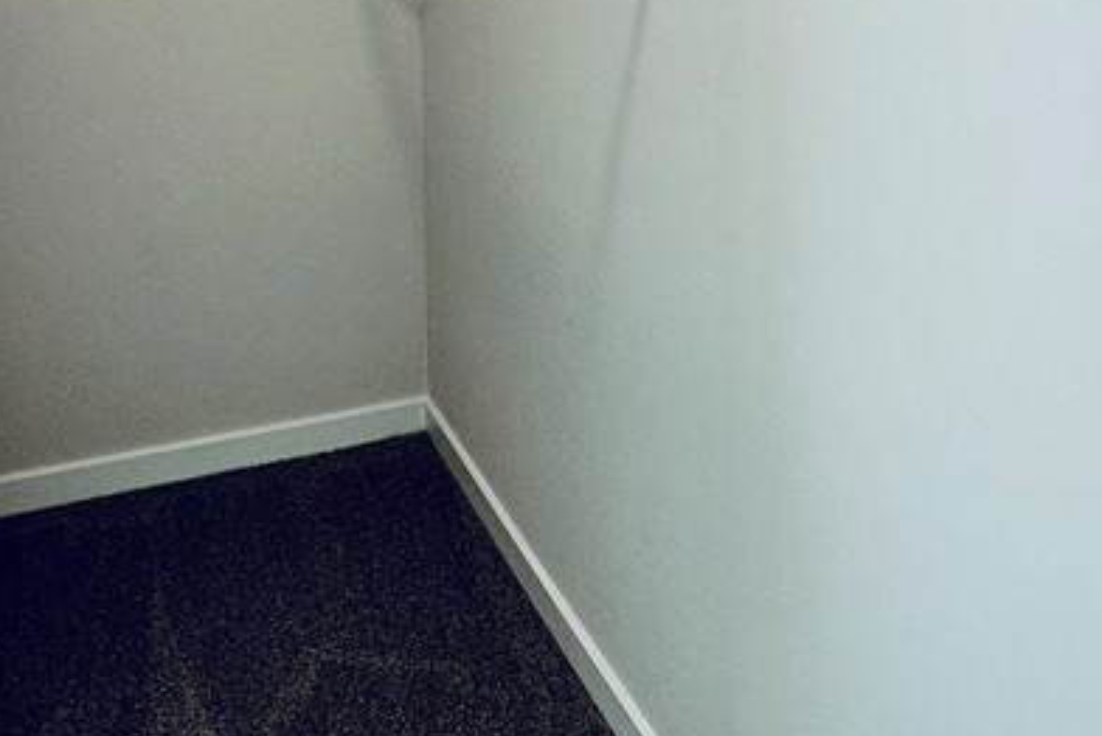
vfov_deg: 31.4
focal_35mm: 38
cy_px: -65
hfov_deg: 50.6
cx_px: 495
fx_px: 1164
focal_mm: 2.22
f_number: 2.2
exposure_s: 1/120
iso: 100
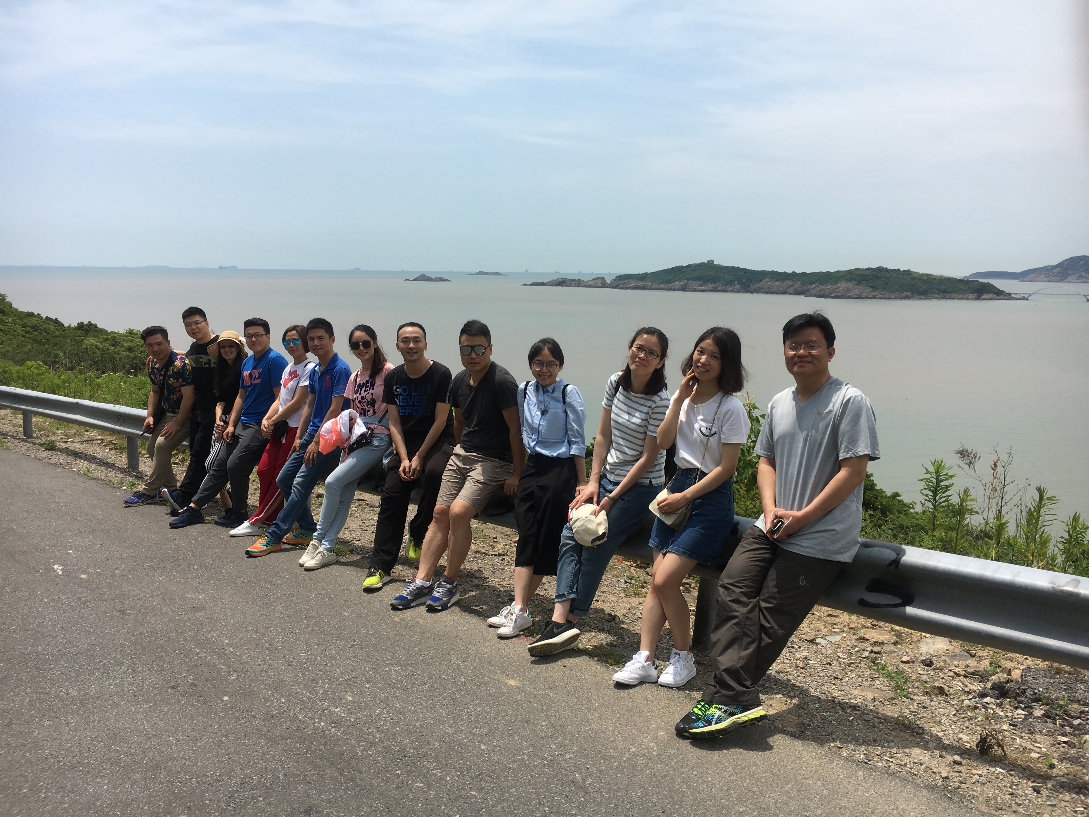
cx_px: 544
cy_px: 408
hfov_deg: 61.7
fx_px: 912
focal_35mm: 29
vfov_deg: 48.2
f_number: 2.2
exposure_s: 1/2404
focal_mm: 4.15
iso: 25
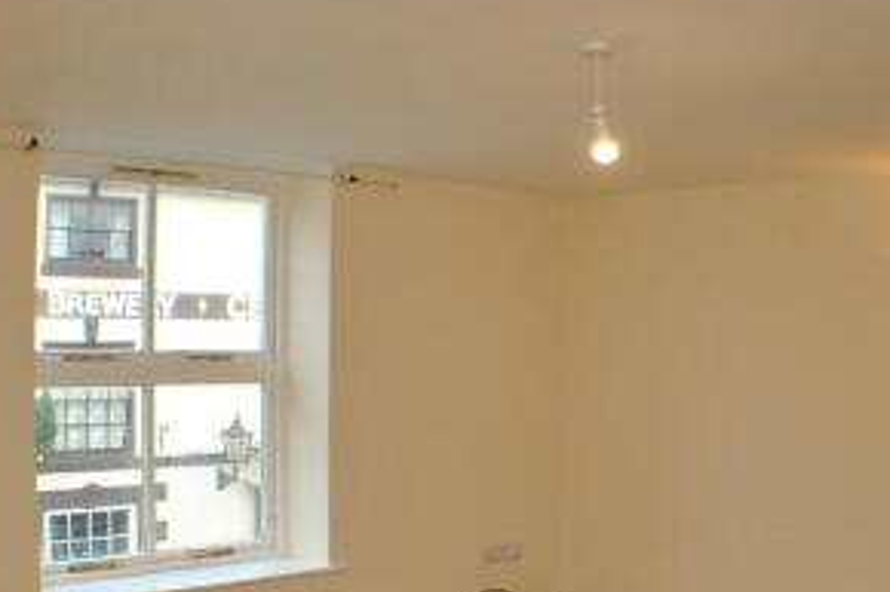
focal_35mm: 64
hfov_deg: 31.4
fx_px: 1581
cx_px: 445
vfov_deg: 21.1
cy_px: 440
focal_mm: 26
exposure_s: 1/60
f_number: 4.2
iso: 200
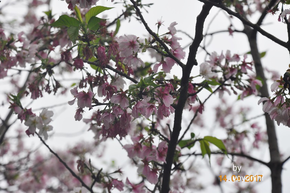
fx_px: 1267
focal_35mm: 158
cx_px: 145
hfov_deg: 13.1
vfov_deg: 8.7
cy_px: 96
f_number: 11
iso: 200
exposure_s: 1/500
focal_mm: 105
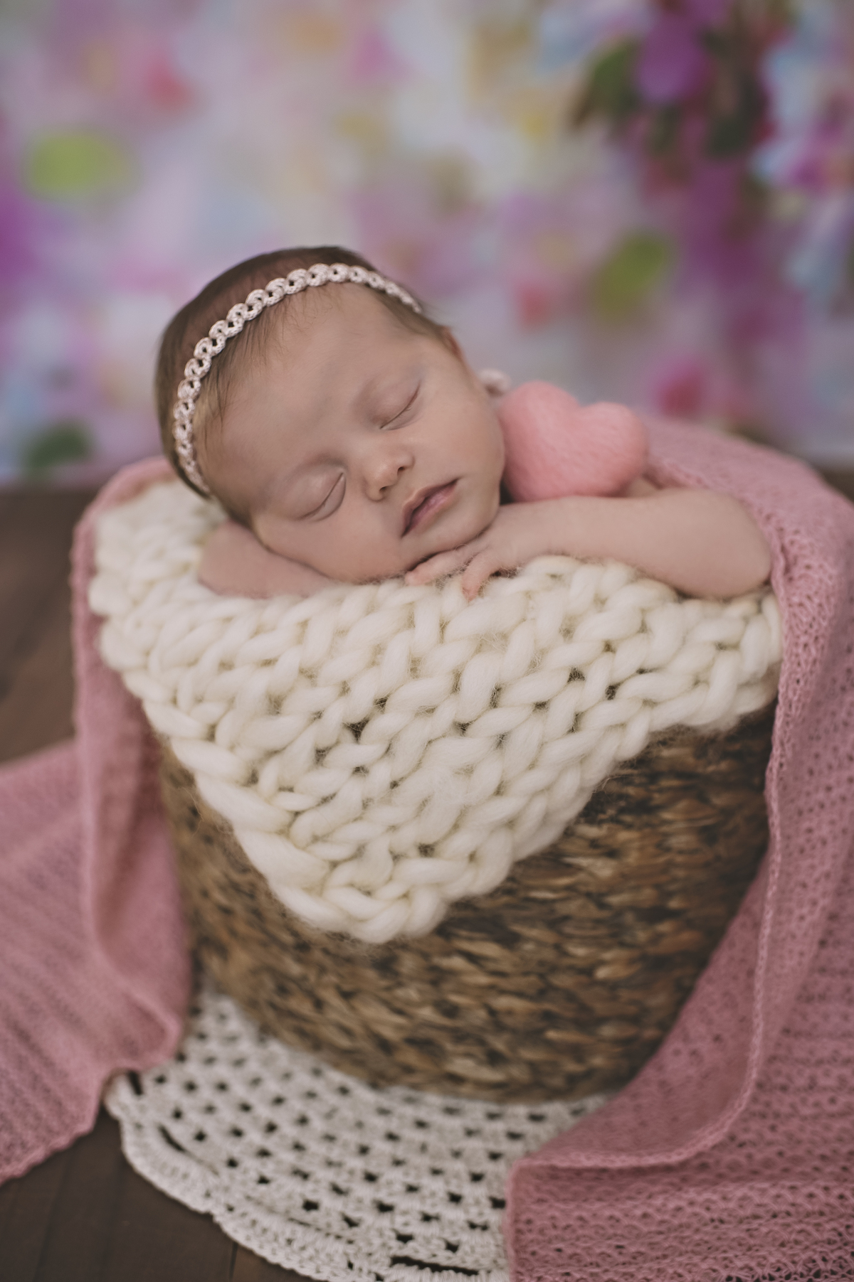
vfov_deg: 54.5
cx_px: 427
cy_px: 641
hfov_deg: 37.8
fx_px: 1247
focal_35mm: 35
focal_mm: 35
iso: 200
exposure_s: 1/200
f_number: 2.5
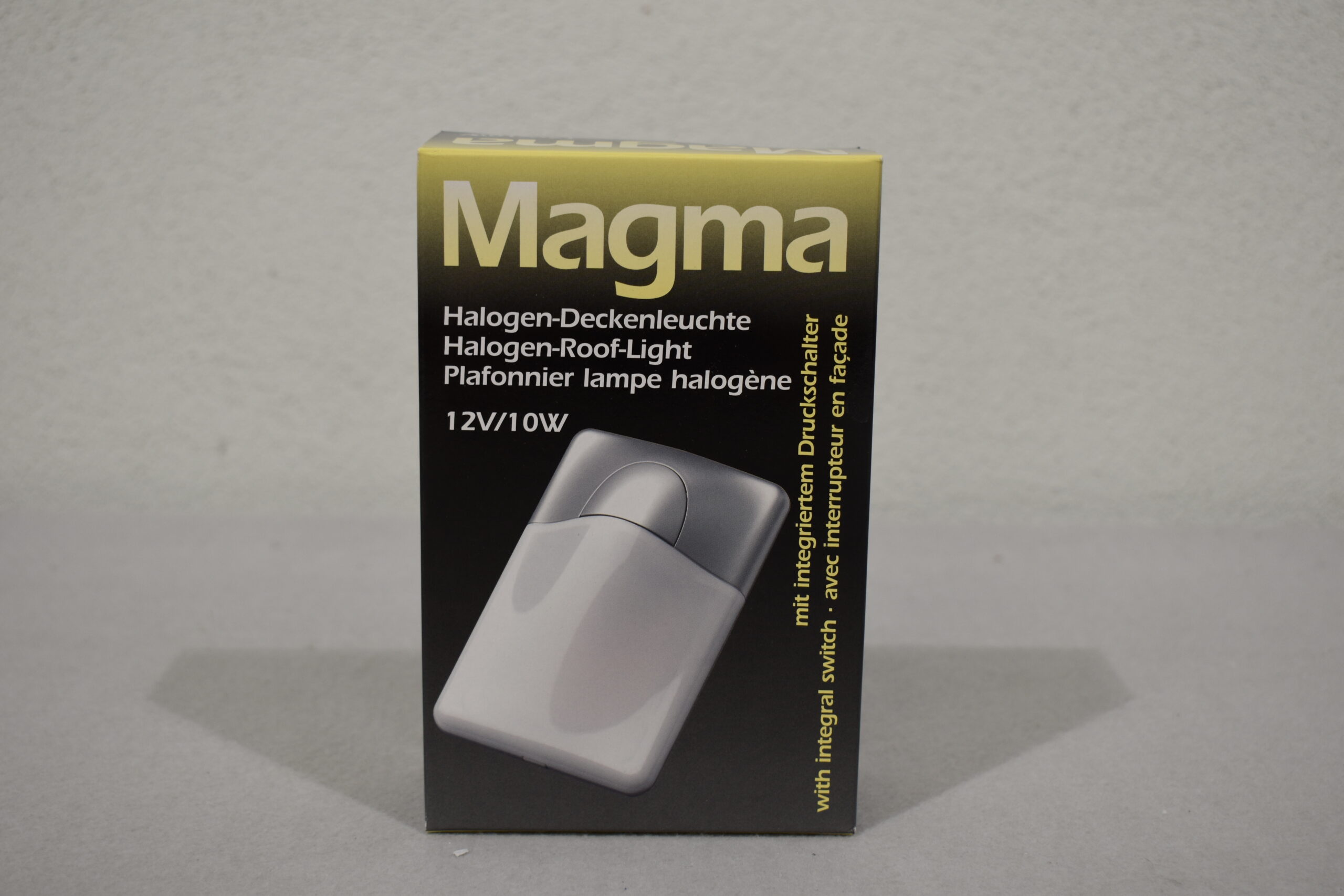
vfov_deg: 28.1
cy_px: 448
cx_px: 672
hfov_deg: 41.1
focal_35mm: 48
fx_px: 1792
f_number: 5.6
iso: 360
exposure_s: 1/125
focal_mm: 32
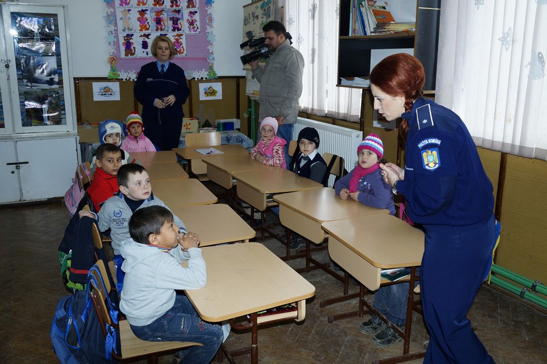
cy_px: 182
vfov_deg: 39.9
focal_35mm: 33
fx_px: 501
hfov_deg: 57.3
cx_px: 274
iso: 200
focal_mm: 22
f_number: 4
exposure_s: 1/60
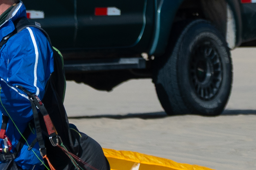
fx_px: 4388
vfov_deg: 2.2
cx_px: -5
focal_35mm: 617
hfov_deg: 3.3
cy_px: 97
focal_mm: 70
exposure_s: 1/125
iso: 100
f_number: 2.8
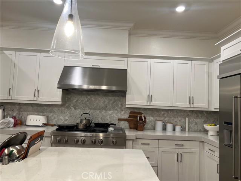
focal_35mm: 26
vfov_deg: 53.1
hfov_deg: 67.3
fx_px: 181
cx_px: 120
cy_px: 90
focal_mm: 5.7
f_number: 1.5
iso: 64
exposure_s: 1/60
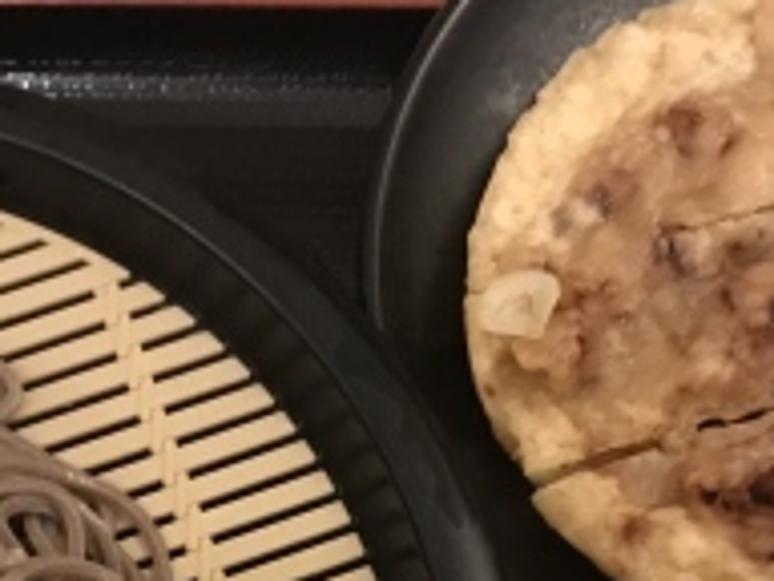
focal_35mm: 73
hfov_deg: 26.6
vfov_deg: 18.8
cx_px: 282
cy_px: 740
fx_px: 1632
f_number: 1.8
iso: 100
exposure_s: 1/4
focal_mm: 3.99
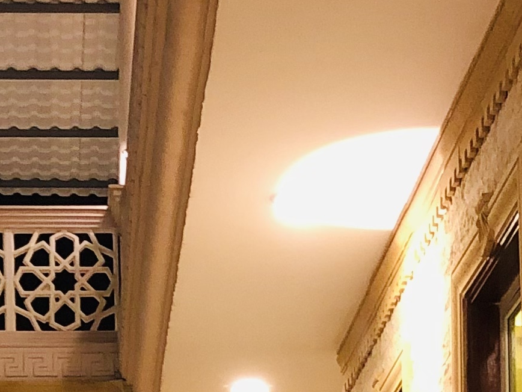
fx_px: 1960
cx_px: 200
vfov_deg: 10.7
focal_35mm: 130
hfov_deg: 15.2
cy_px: 722
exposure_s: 1/11
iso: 100
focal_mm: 4
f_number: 1.8
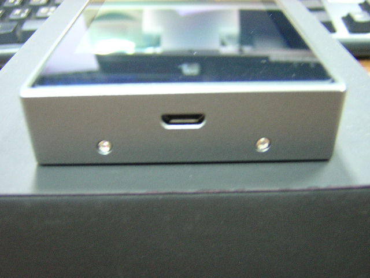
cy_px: 139
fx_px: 385
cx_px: 185
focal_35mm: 36
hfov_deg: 51.4
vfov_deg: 39.7
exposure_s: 1/2.2
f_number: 2.6
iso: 400
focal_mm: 4.7
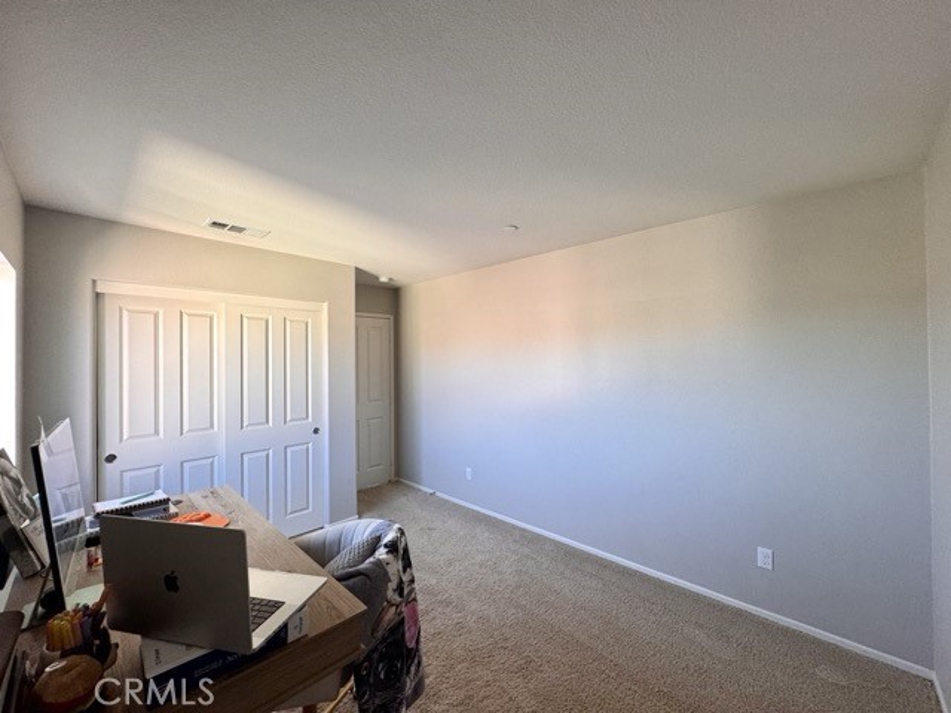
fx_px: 385
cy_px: 356
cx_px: 476
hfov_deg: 102.1
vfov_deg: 85.7
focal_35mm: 14
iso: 160
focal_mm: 2.22
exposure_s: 1/120
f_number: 2.2
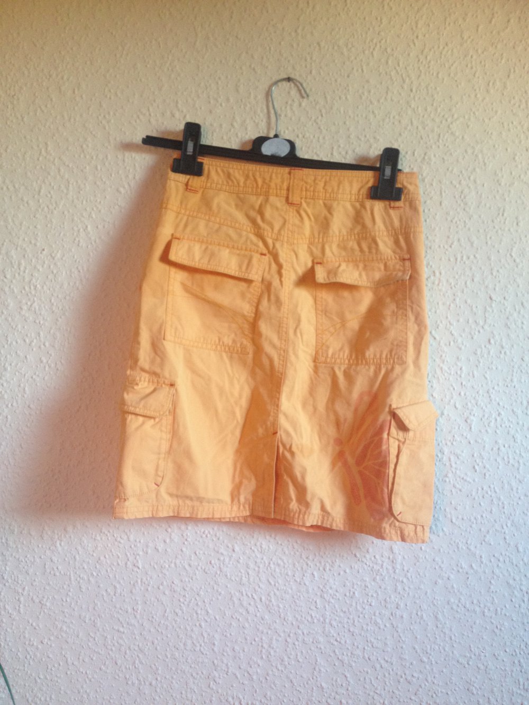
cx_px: 264
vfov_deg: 52.6
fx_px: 713
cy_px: 352
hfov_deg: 40.7
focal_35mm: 35
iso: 100
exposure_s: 1/20
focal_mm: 4.28
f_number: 2.4
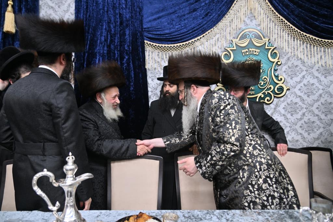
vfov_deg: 53.1
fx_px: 222
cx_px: 166
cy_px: 111
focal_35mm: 24
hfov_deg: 73.7
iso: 500
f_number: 4
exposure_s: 1/160
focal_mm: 24
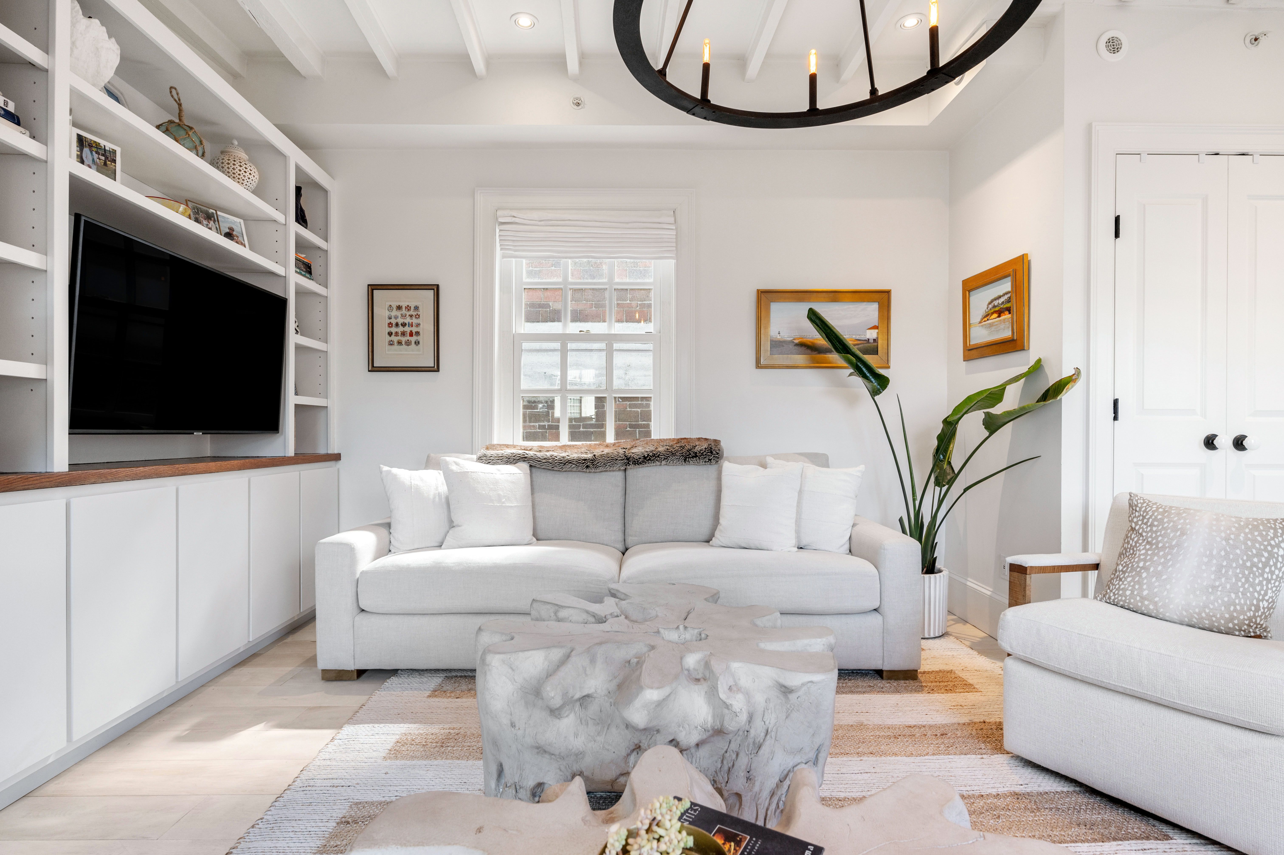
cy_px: 428
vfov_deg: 70.4
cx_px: 642
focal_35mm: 17
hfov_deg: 93.3
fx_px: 606
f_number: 8
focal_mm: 17
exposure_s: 1/15
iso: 400
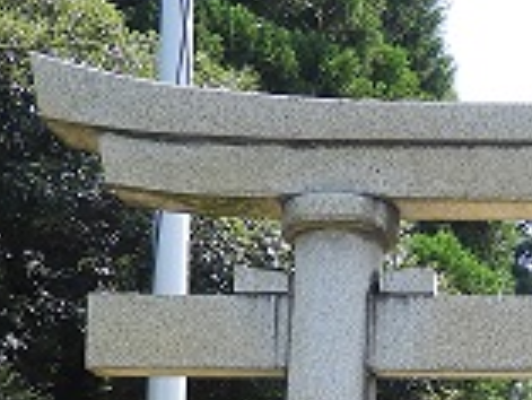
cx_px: 773
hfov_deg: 13.7
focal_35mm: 136
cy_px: 692
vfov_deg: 10.4
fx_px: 2092
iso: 100
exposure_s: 1/400
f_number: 3.6
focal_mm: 5.9
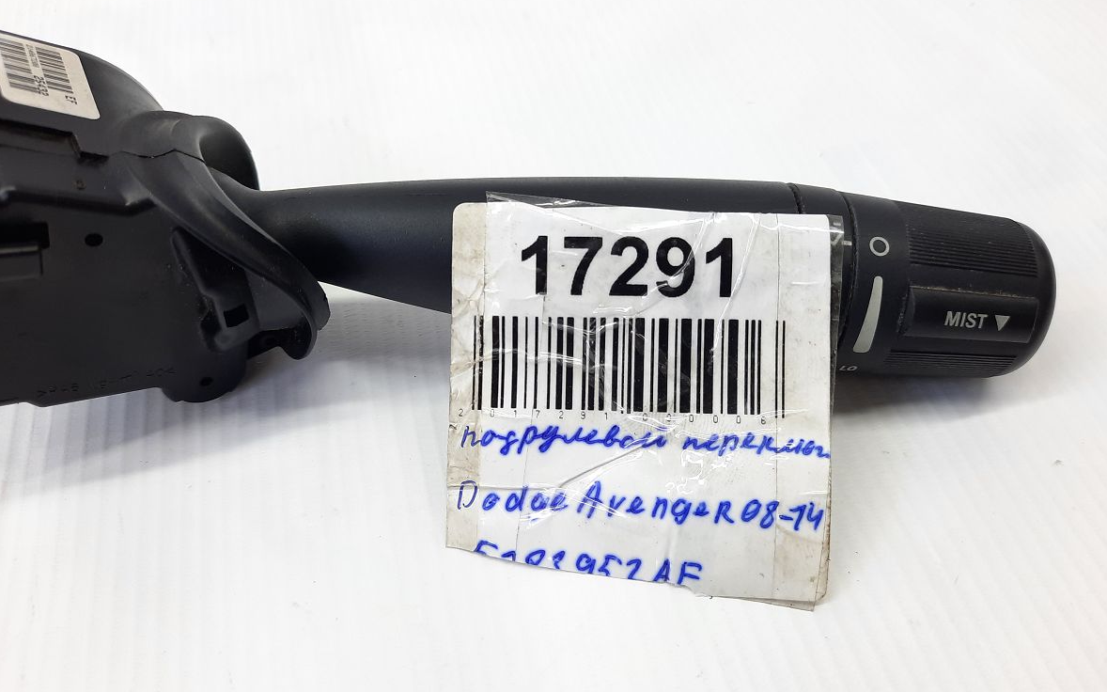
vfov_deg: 46.0
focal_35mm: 27
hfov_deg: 68.4
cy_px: 334
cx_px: 560
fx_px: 814
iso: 80
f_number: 2
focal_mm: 4.6
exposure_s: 1/50
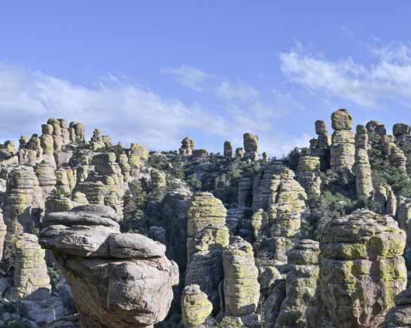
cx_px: 191
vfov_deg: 28.1
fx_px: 657
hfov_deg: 34.7
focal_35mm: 54
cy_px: 189
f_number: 4.5
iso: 100
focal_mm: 38
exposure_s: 1/1000
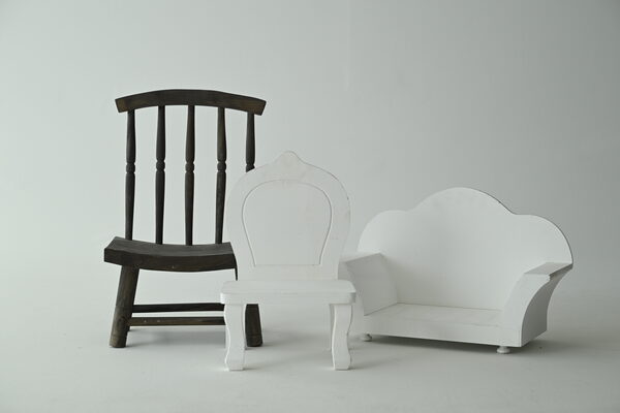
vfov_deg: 20.6
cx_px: 310
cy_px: 206
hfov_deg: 30.5
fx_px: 1137
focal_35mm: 66
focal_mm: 66
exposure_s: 1/80
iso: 640
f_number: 4
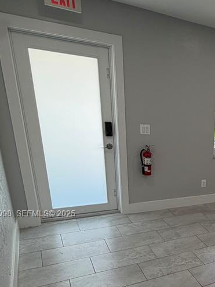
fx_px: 281
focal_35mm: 34
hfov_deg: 36.3
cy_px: 214
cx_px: 229
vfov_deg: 51.7
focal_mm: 2.22
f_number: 2.2
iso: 80
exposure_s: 1/120
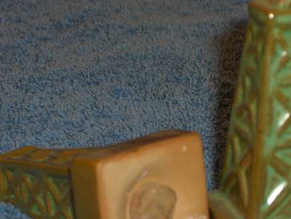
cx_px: 161
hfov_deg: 12.0
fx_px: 1388
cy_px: 134
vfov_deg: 9.0
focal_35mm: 165
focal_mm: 23.7
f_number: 5.4
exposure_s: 1/30
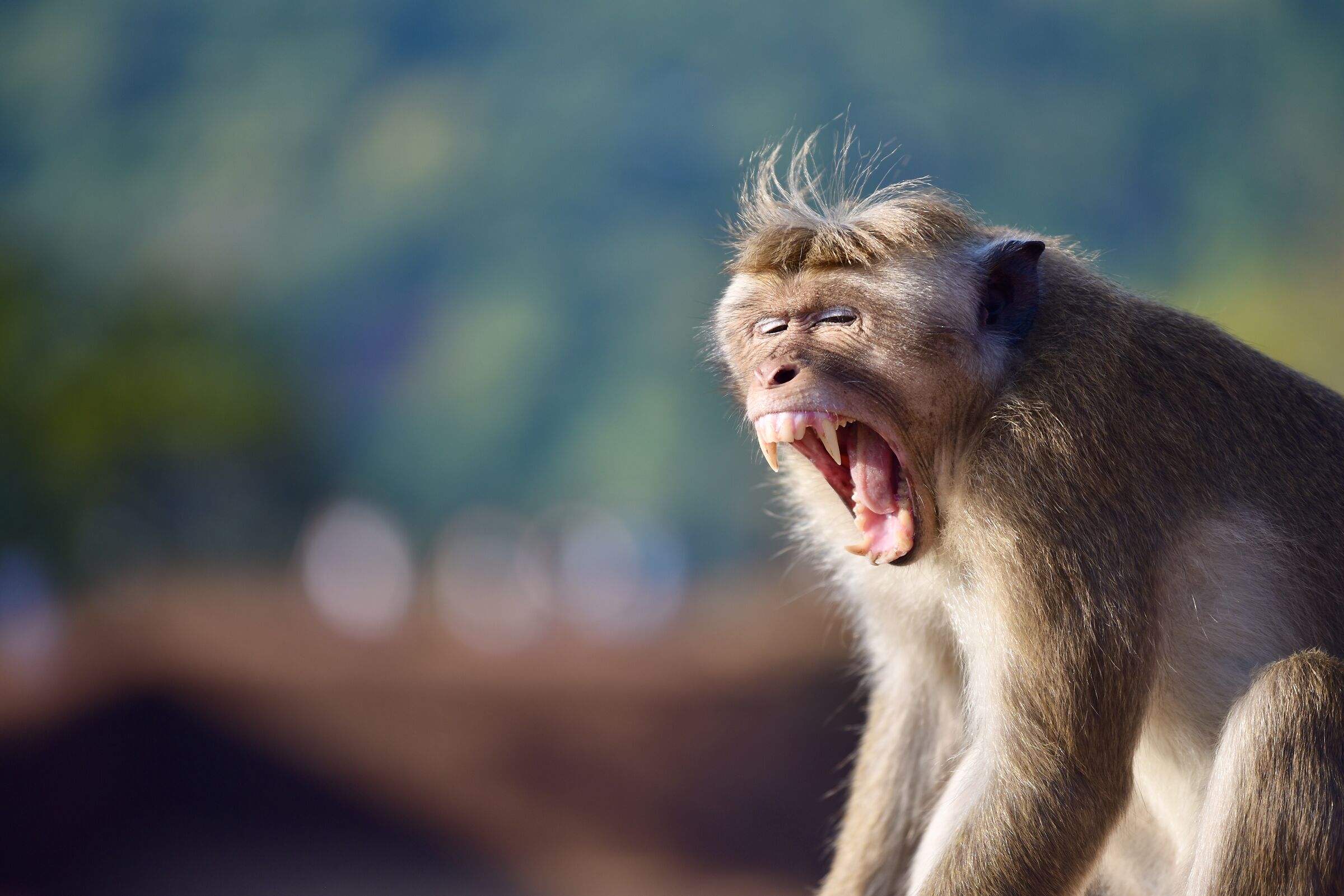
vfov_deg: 6.9
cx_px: 672
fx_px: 7469
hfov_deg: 10.3
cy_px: 448
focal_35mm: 200
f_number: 4
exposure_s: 1/200
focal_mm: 200
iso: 100
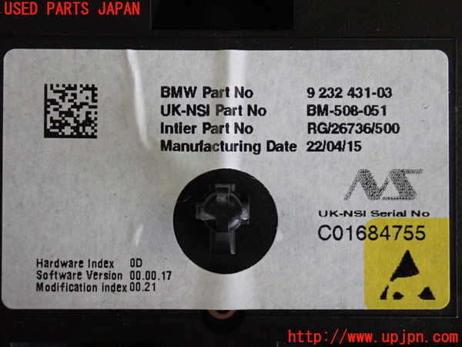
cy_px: 174
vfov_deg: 21.9
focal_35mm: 67
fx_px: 894
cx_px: 231
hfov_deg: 29.0
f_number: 3.8
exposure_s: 1/125
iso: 640
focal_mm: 11.88
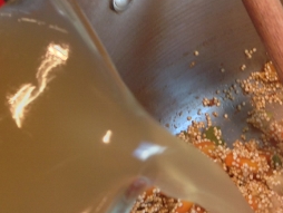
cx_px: 294
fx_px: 679
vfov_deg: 17.7
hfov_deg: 22.5
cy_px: 164
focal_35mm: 83
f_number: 2.4
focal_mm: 4.12
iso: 50
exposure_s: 1/24
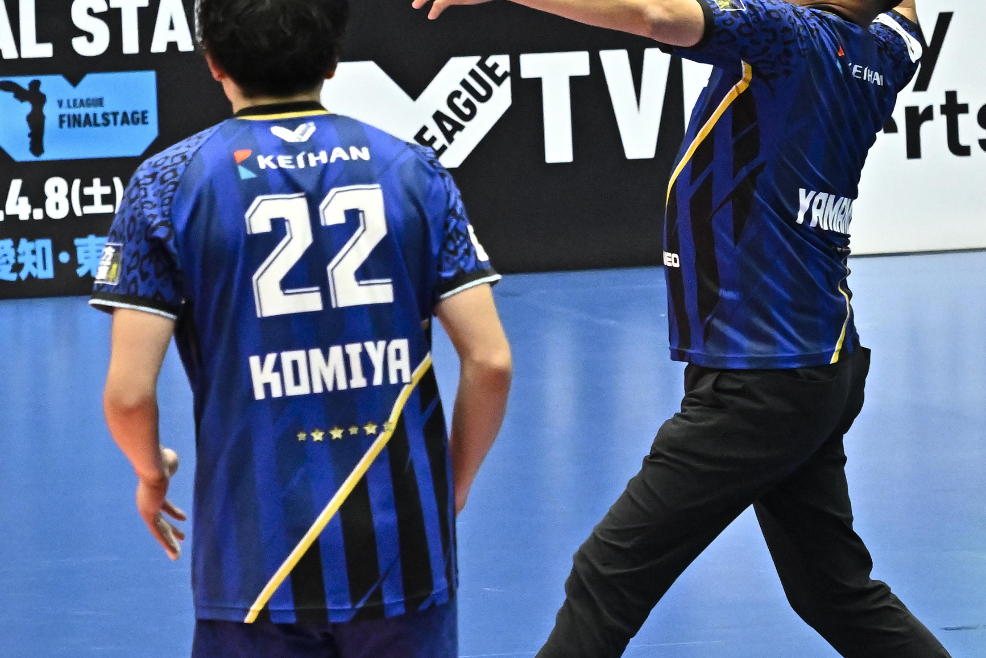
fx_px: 13531
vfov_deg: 2.8
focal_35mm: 494
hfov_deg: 4.2
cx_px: 545
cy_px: 142
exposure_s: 1/400
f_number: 4.5
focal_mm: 135
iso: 3200
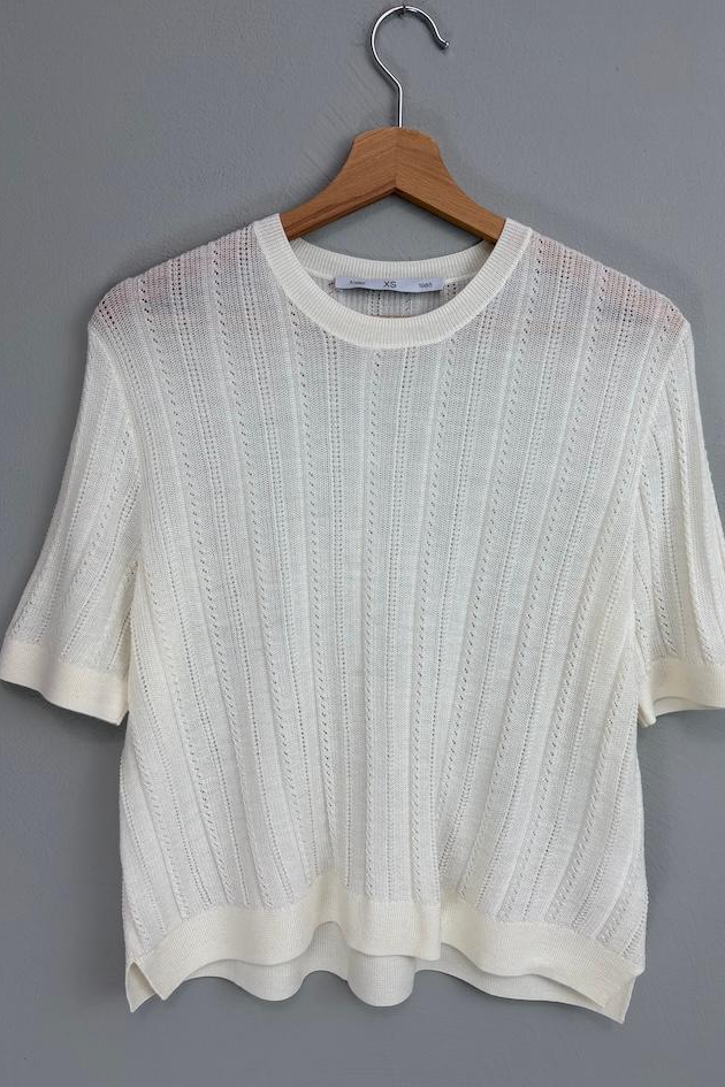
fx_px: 846
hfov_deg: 46.4
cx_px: 382
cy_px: 527
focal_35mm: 28
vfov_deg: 65.5
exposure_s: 1/121
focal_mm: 5.96
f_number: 1.6
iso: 32
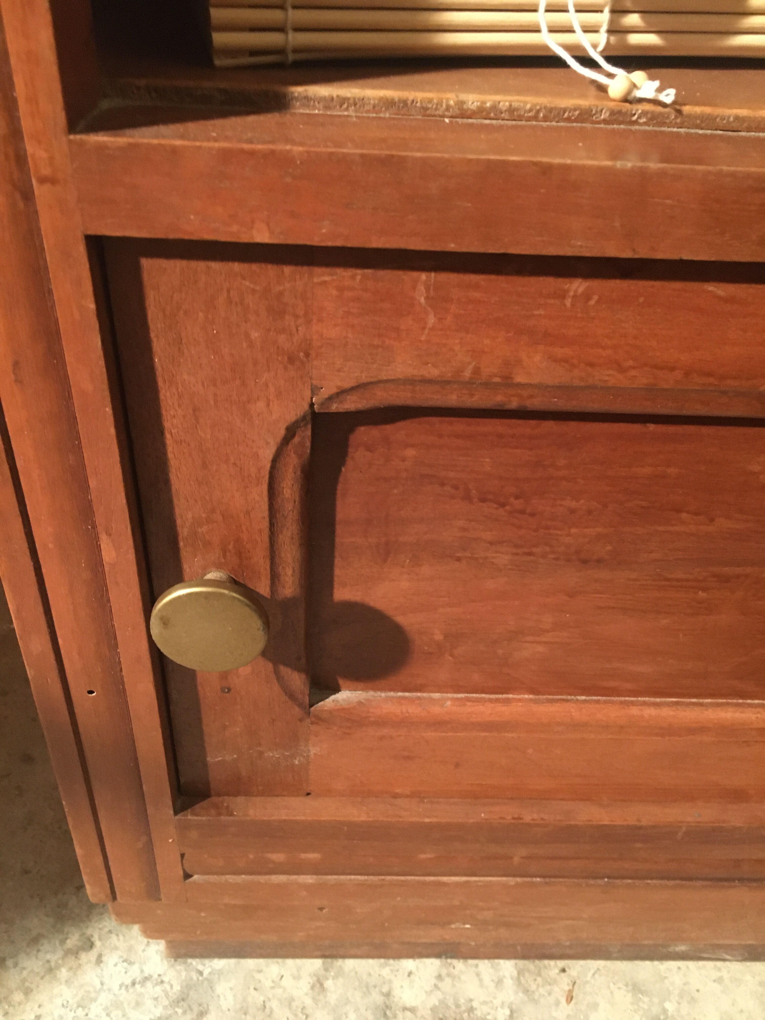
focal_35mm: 29
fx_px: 855
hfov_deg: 48.2
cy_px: 510
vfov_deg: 61.7
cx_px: 382
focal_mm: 4.15
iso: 500
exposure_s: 1/17
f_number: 2.2
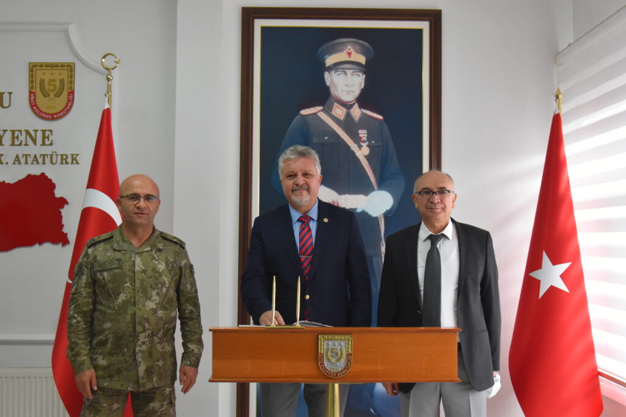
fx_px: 704
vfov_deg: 33.0
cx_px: 313
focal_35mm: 40
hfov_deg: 47.9
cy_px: 208
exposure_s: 1/125
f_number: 4
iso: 1250
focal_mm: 27
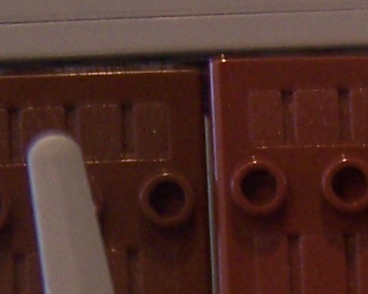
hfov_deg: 10.1
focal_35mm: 191
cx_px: 249
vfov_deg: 7.7
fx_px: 2081
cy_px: 622
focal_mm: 6.3
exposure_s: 1/8
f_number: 2.8
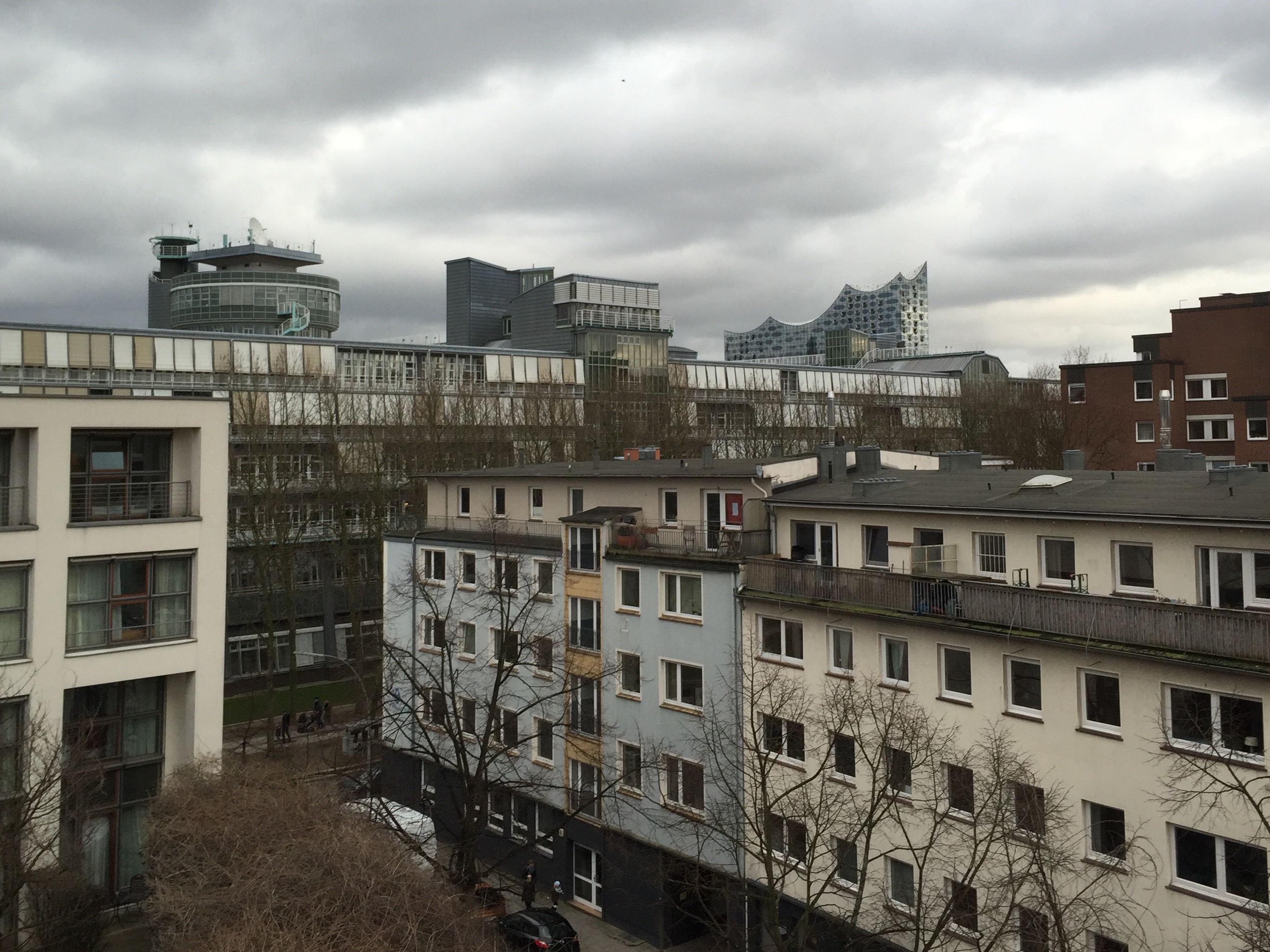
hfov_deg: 50.1
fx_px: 1358
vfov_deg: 38.4
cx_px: 622
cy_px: 361
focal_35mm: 37
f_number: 2.2
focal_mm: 4.15
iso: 32
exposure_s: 1/476
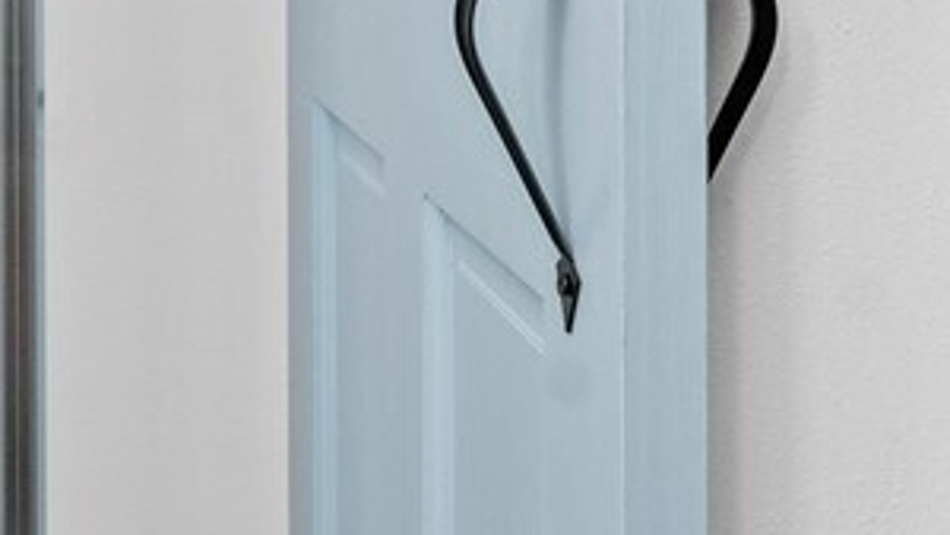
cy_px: -255
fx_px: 2092
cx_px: -106
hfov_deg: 23.9
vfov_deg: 13.7
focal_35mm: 83
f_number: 9
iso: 400
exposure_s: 1/2.5
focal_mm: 14
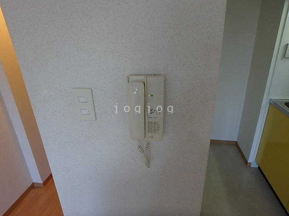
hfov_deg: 79.0
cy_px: 108
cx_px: 144
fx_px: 175
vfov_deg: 63.4
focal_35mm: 21
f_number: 3.5
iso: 200
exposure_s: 1/40
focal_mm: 3.7
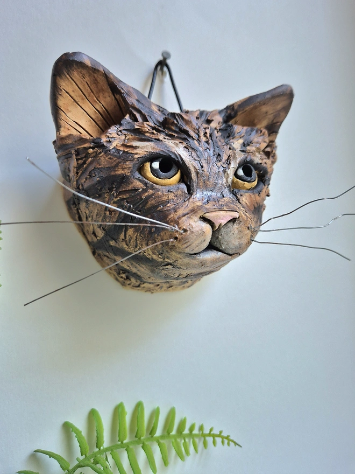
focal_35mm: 23
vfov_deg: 73.9
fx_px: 314
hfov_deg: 58.9
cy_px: 237
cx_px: 178
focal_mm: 5.4
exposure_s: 1/100
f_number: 1.8
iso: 200
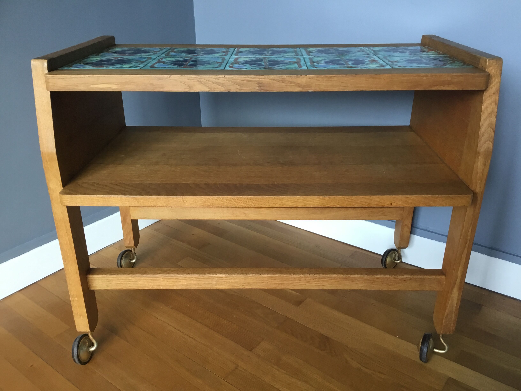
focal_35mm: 31
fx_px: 467
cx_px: 260
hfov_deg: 58.4
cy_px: 196
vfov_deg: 45.4
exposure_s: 1/33
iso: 64
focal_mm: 3.3
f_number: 2.4
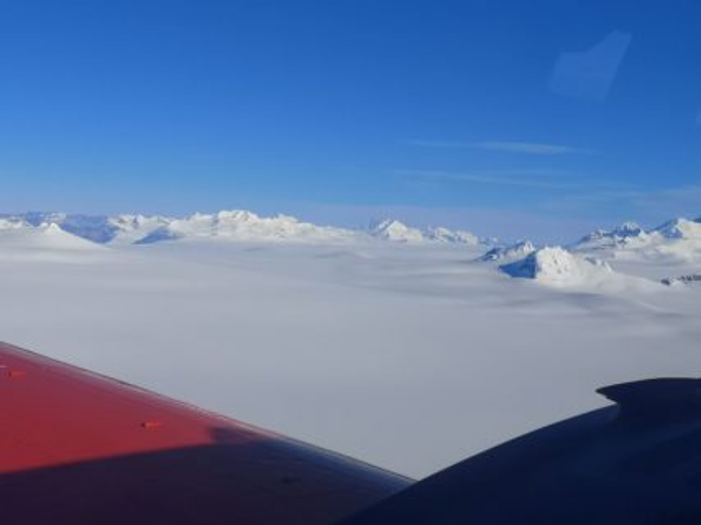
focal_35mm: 44
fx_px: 891
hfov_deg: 43.0
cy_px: 262
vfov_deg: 32.9
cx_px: 350
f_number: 1.8
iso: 50
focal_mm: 5.58
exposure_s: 1/6024
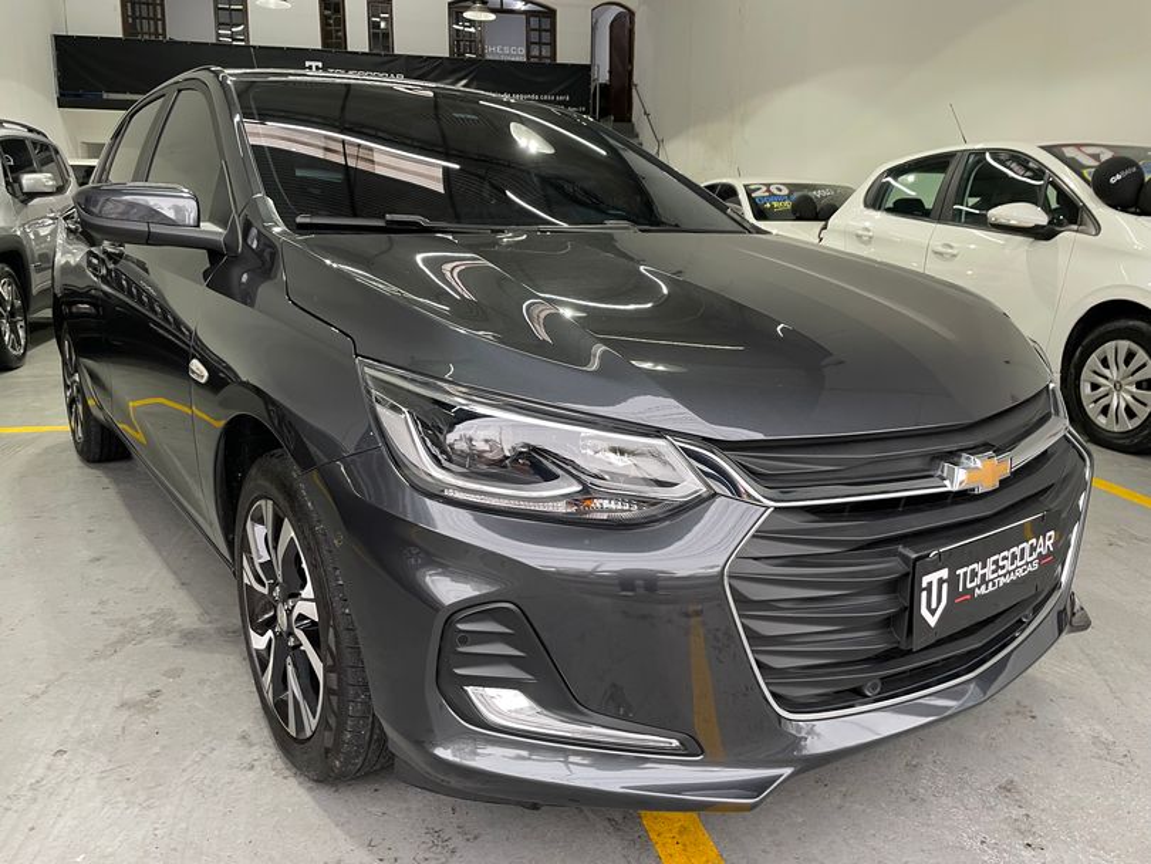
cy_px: 432
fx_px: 865
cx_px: 576
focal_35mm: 26
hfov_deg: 67.3
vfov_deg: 53.1
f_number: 1.6
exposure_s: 1/60
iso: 100
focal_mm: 4.2
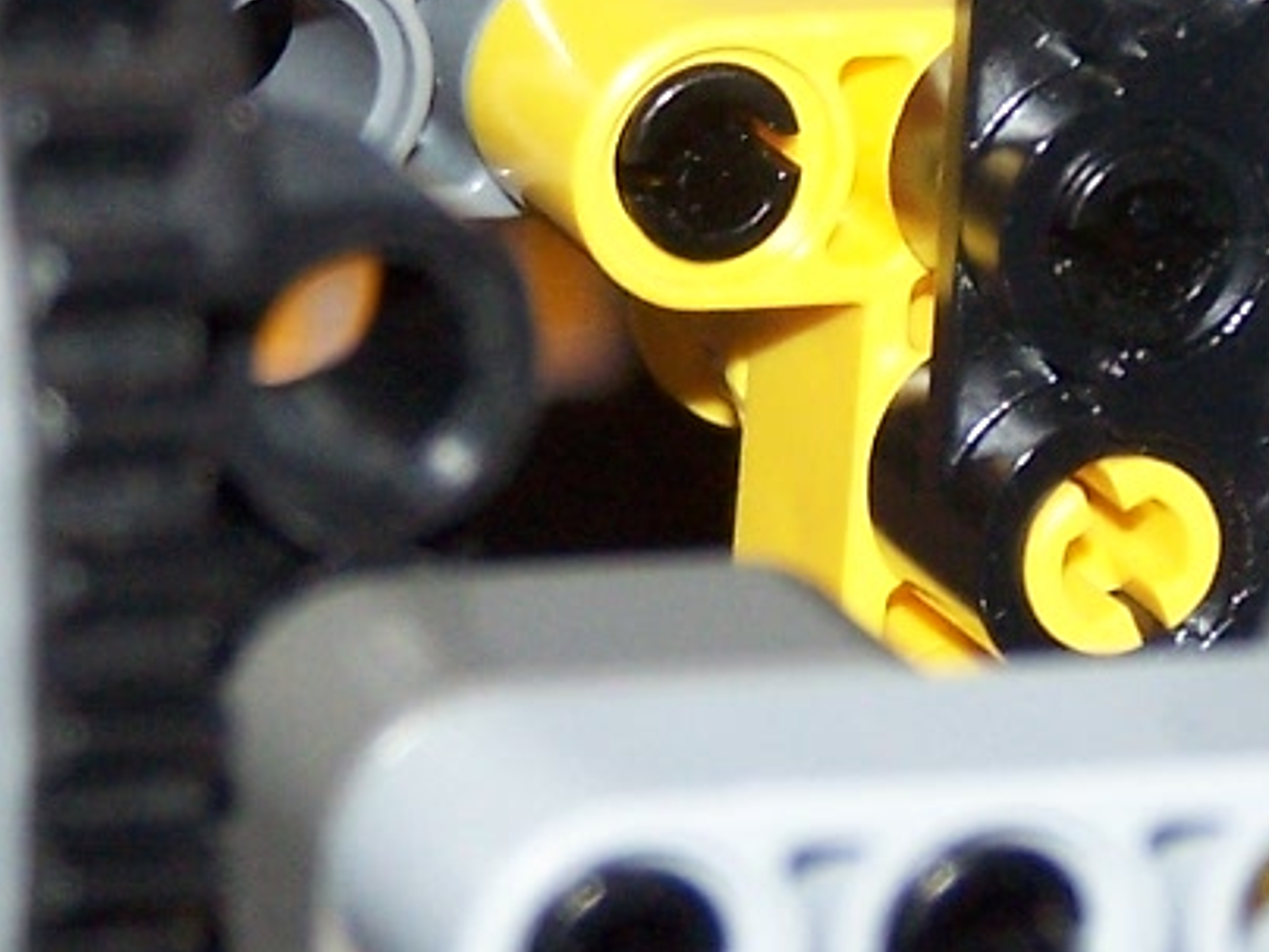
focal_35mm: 403
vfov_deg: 3.7
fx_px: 14774
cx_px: 936
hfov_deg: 4.9
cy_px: 173
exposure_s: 1/90
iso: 140
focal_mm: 17.5
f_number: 3.2
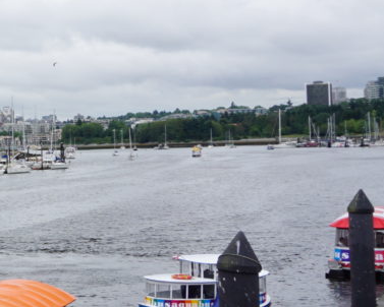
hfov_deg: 18.9
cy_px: 145
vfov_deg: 17.9
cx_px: -228
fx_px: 978
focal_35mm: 86
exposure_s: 1/100
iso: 100
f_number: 10
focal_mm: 16
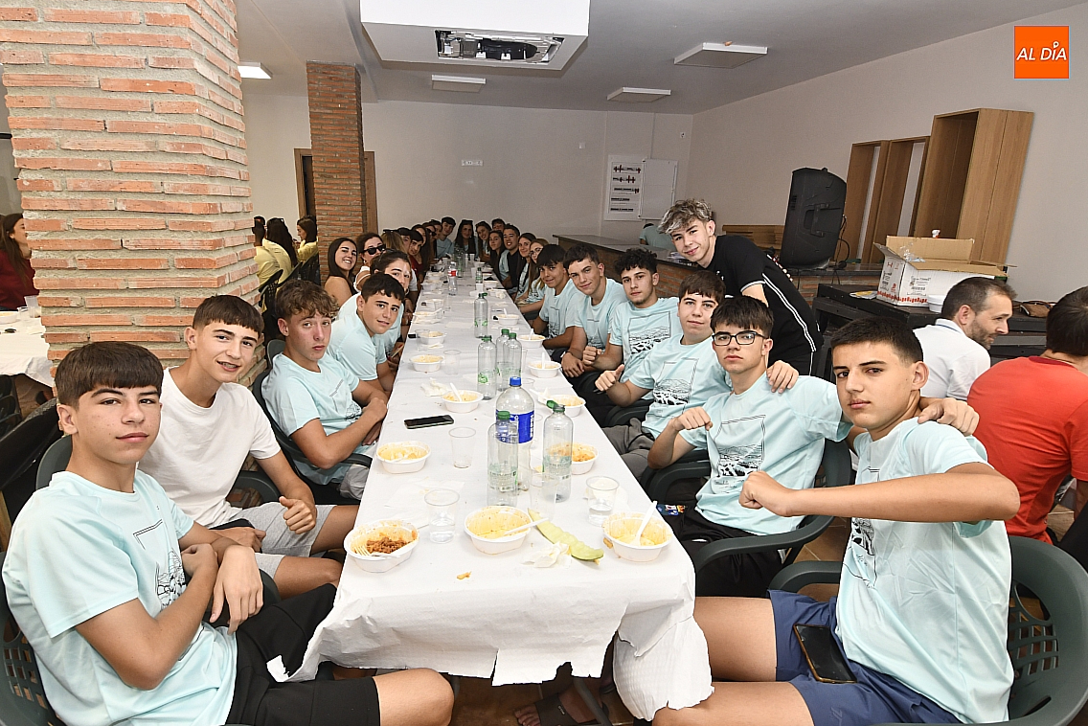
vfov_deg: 64.6
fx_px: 574
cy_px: 373
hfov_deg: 86.9
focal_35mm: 19
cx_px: 534
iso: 800
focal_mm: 12
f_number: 9
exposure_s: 1/40
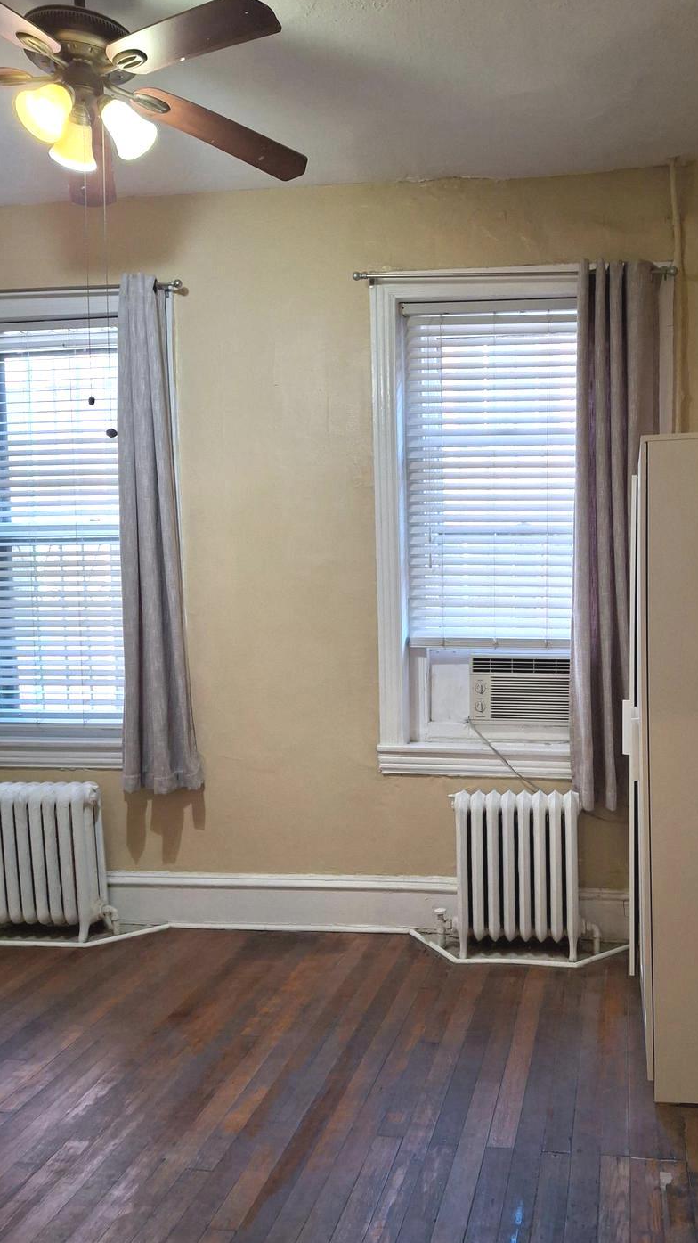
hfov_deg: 38.5
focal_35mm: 30
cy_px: 666
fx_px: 988
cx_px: 467
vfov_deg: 64.2
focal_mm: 4.69
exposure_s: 1/120
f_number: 1.8
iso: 250
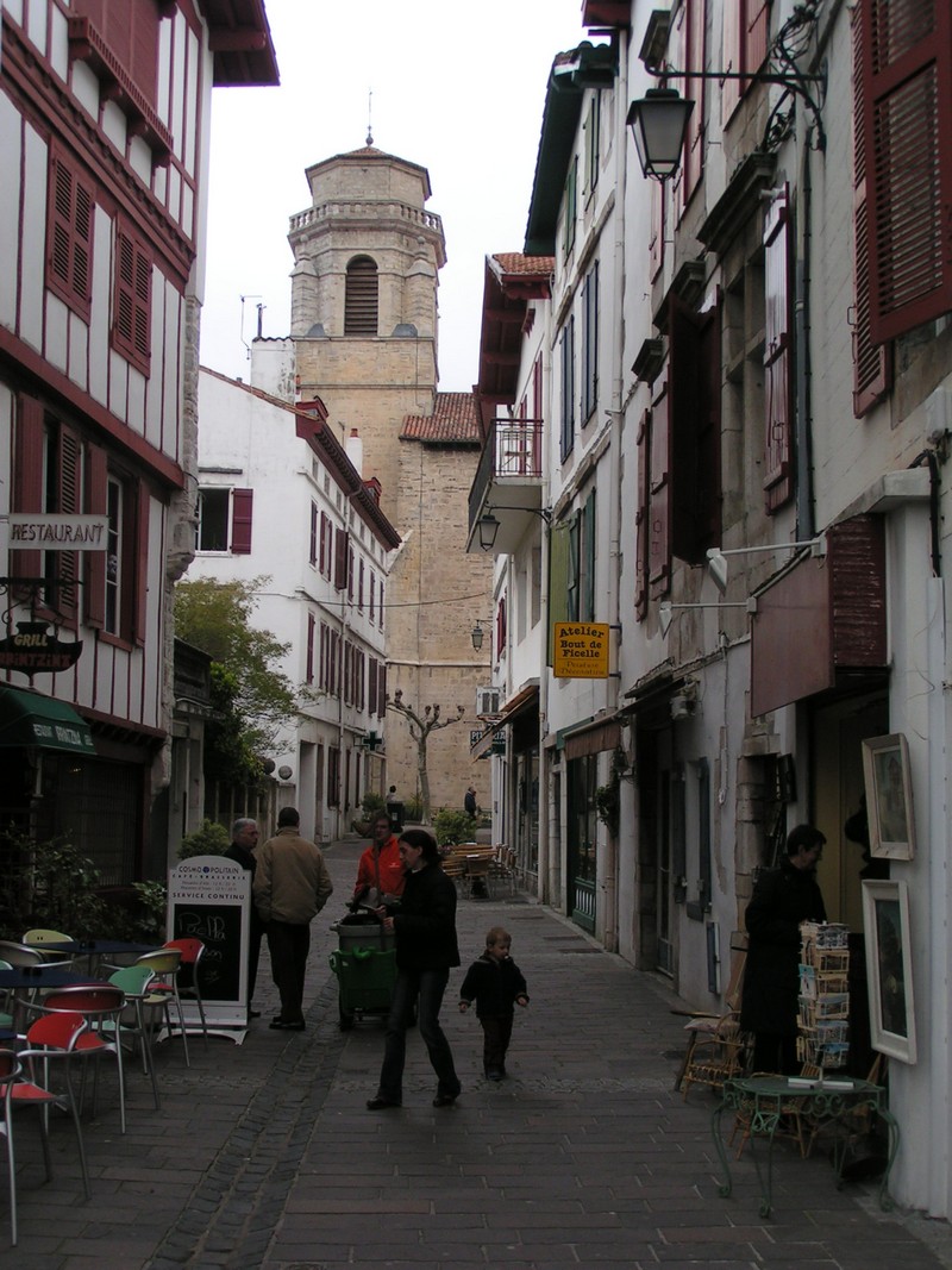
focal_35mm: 47
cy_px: 635
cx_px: 476
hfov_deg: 30.9
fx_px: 1724
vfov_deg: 40.4
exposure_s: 1/160
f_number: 5
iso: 50
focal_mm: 7.3
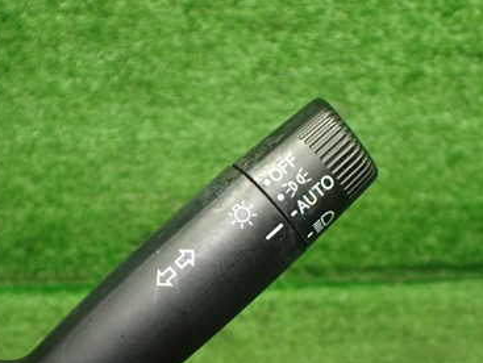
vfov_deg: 29.4
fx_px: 684
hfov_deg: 38.8
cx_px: 208
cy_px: 263
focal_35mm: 49
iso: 800
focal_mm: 5.4
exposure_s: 1/125
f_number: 2.3
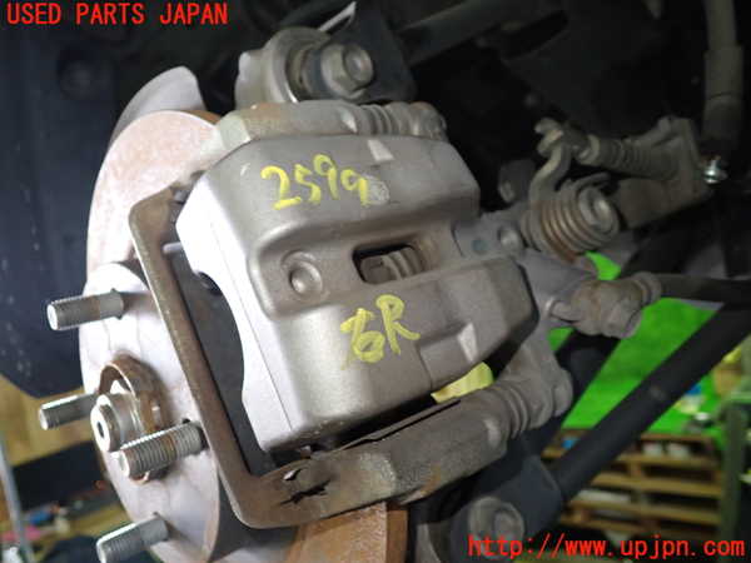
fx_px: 651
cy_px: 282
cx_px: 376
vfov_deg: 46.8
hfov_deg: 60.0
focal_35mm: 30
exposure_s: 1/30
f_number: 2.3
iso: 320
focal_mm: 5.4
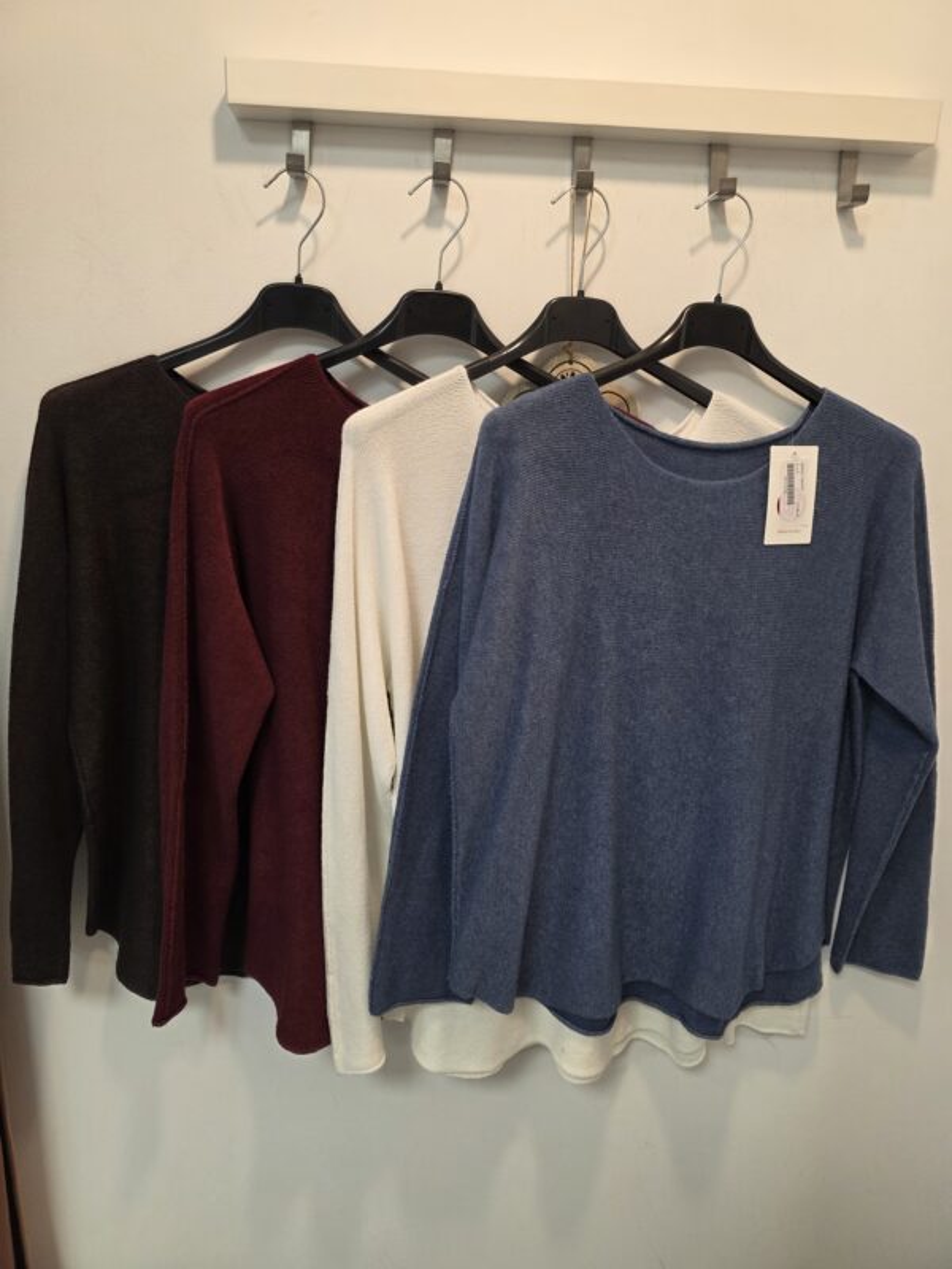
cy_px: 634
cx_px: 476
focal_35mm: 23
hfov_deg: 58.9
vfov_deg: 73.9
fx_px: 843
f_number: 1.7
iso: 200
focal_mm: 6.3
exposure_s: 1/100
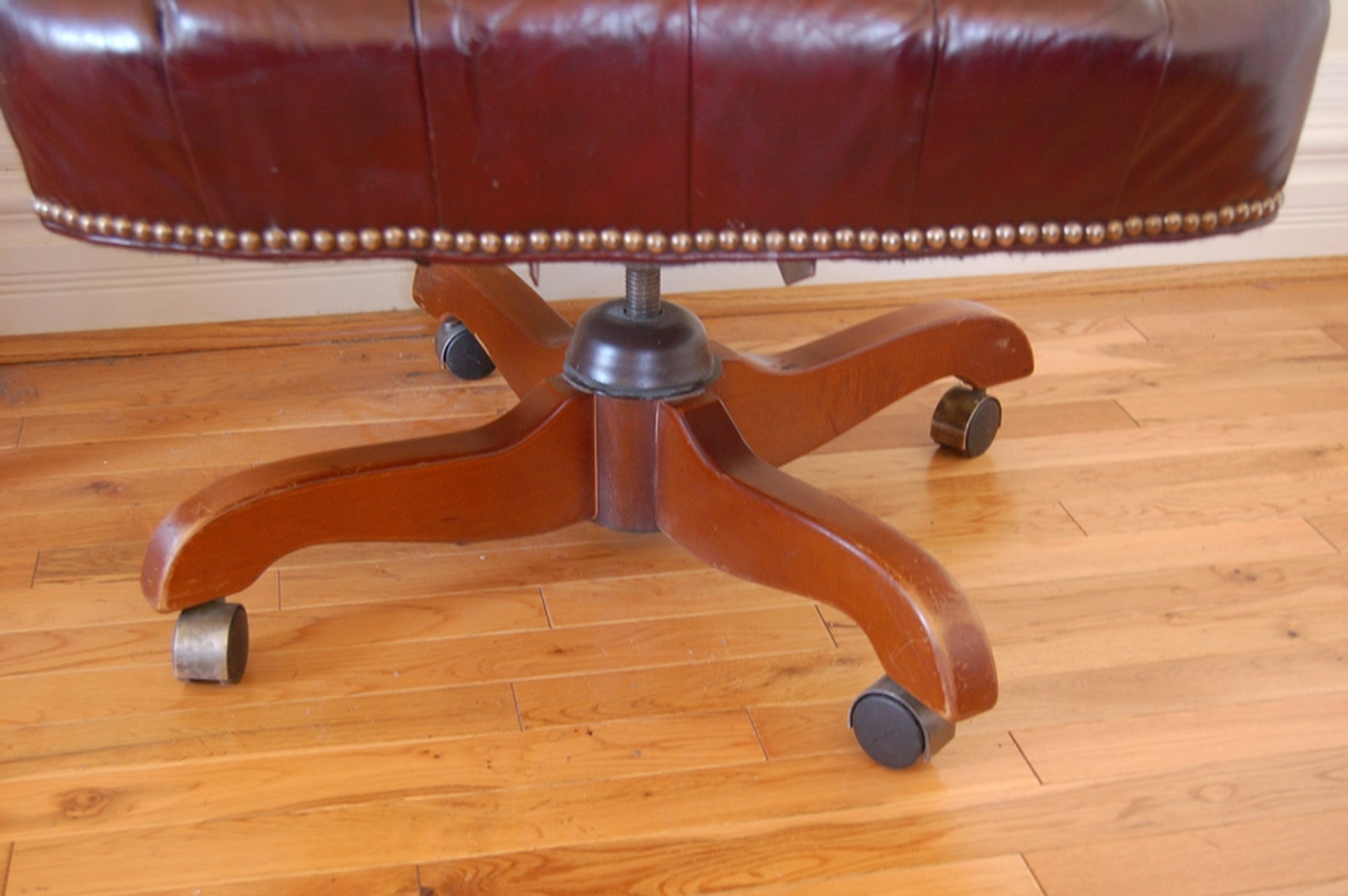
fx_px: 1740
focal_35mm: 46
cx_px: 674
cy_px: 448
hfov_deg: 42.4
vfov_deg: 28.9
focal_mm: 31
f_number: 4.5
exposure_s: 1/20
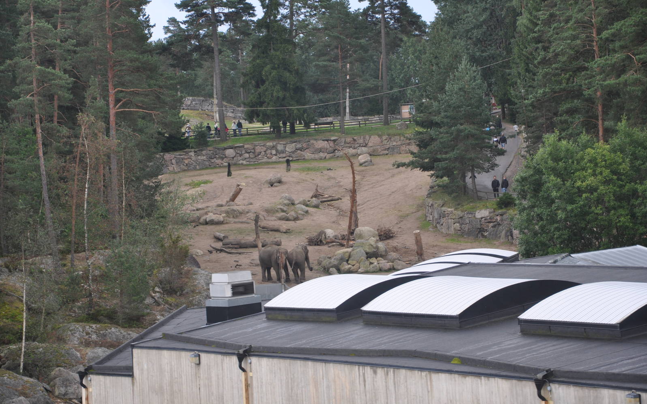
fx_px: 2433
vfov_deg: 9.5
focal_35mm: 138
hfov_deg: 15.1
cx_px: 324
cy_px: 202
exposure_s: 1/125
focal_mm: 90
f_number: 5.6
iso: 320
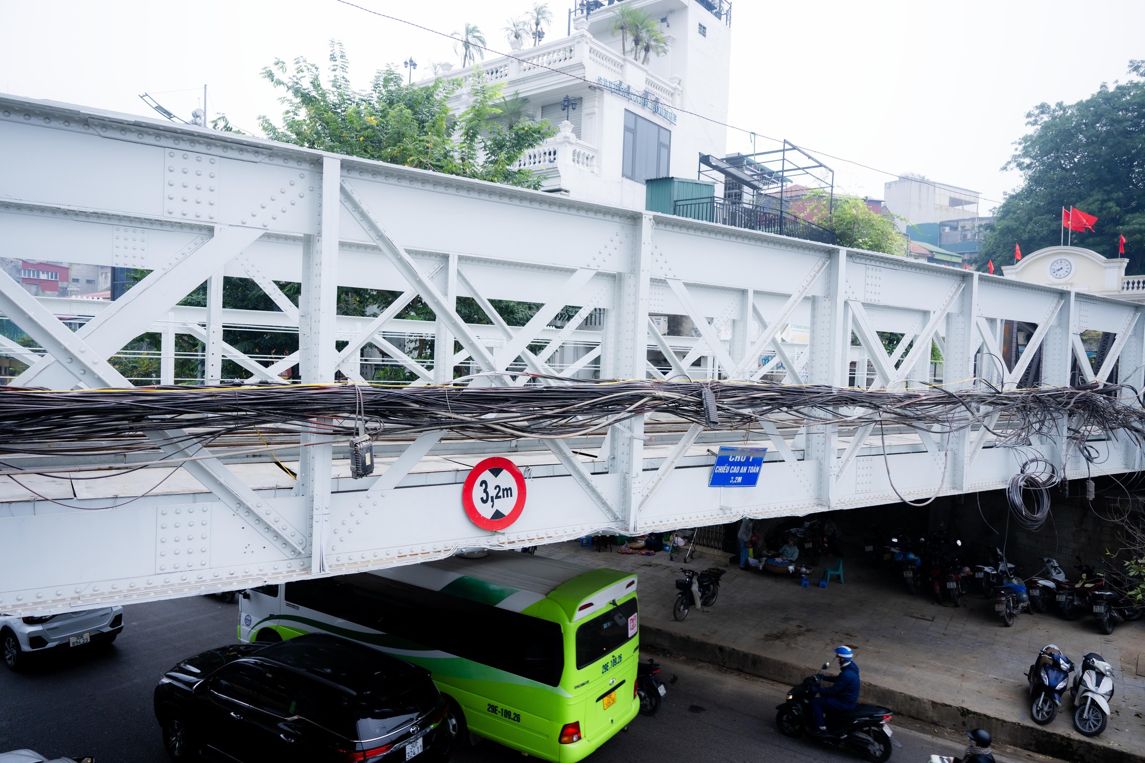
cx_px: 572
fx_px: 763
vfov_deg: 53.1
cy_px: 382
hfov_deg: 73.7
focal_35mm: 24
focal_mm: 24
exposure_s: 1/250
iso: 400
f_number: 3.5
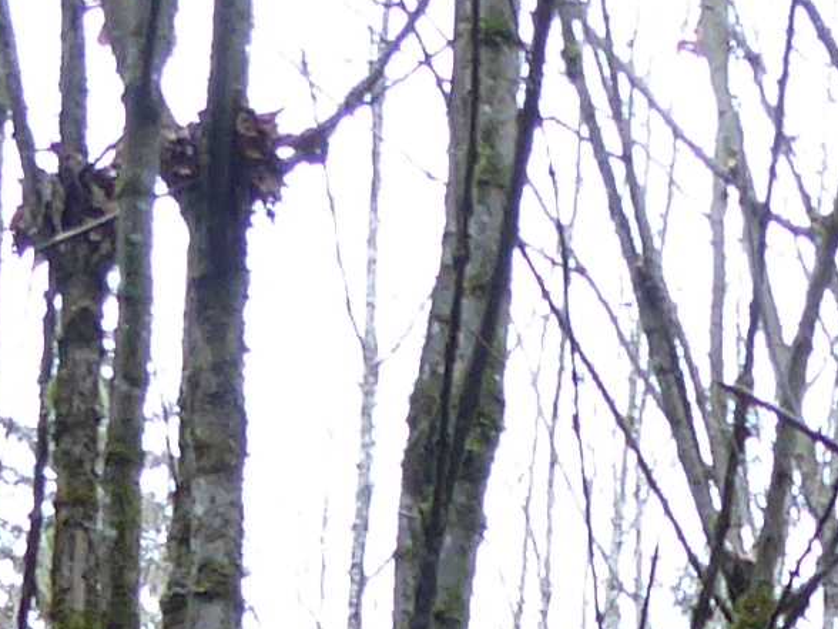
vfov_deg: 7.8
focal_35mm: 170
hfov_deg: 11.6
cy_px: 1780
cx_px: 549
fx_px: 4115
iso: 100
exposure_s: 1/60
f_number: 3.3
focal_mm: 4.3
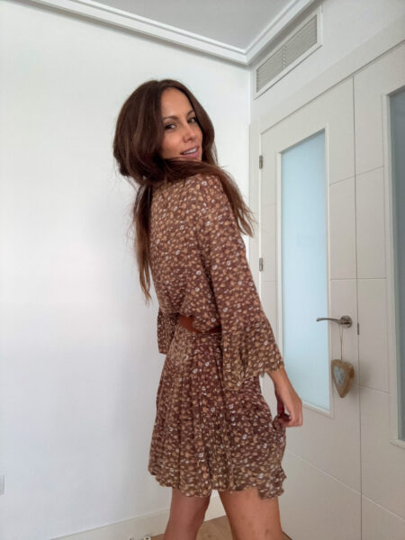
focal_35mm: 23
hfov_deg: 58.9
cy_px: 270
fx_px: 359
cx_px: 202
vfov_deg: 73.9
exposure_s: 1/67
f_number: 1.9
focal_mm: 2.69
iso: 80
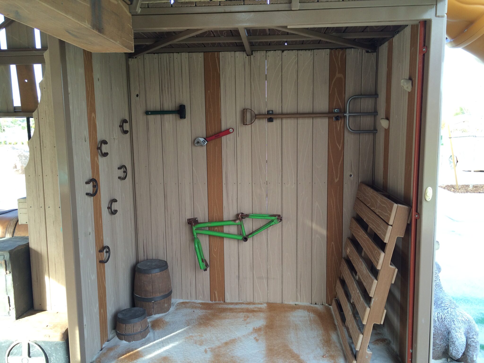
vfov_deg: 48.2
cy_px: 182
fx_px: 405
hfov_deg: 61.7
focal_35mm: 29
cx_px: 242
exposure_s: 1/120
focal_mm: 4.15
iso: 40
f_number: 2.2
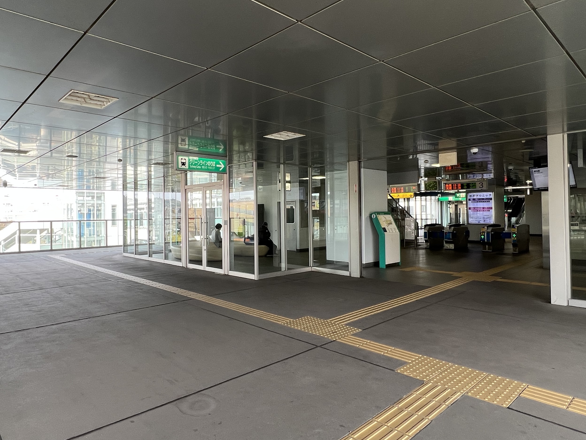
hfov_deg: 78.3
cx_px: 240
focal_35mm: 21
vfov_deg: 63.4
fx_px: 356
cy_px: 208
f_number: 1.8
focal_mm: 1.57
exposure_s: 1/99
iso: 32
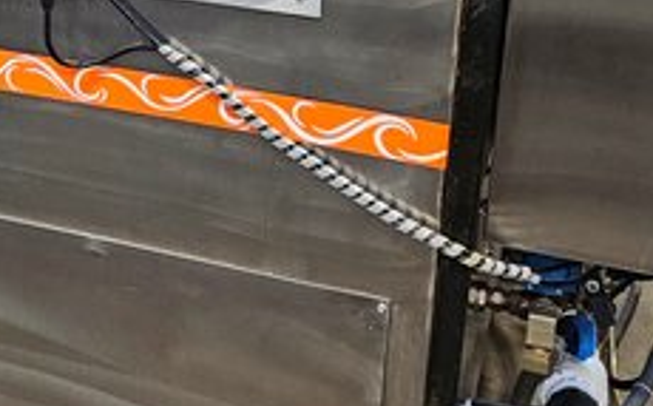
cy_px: 24
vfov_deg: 18.9
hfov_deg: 30.1
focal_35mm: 67
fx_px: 1191
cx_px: 146
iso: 1000
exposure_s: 1/120
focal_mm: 5.4
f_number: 1.8
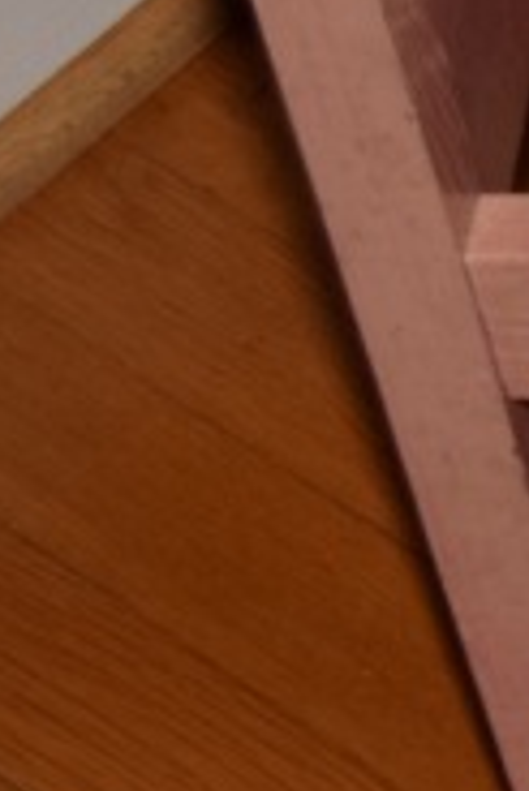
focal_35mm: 286
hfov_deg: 4.4
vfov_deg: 7.1
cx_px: 2133
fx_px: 6285
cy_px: -471
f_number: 4.5
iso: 900
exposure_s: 1/60
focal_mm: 35
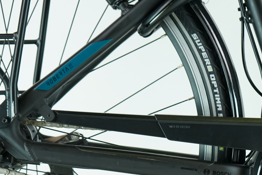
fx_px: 902
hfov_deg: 16.4
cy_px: 164
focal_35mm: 124
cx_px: 210
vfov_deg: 11.0
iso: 2000
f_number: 5.6
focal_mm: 63
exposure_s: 1/200
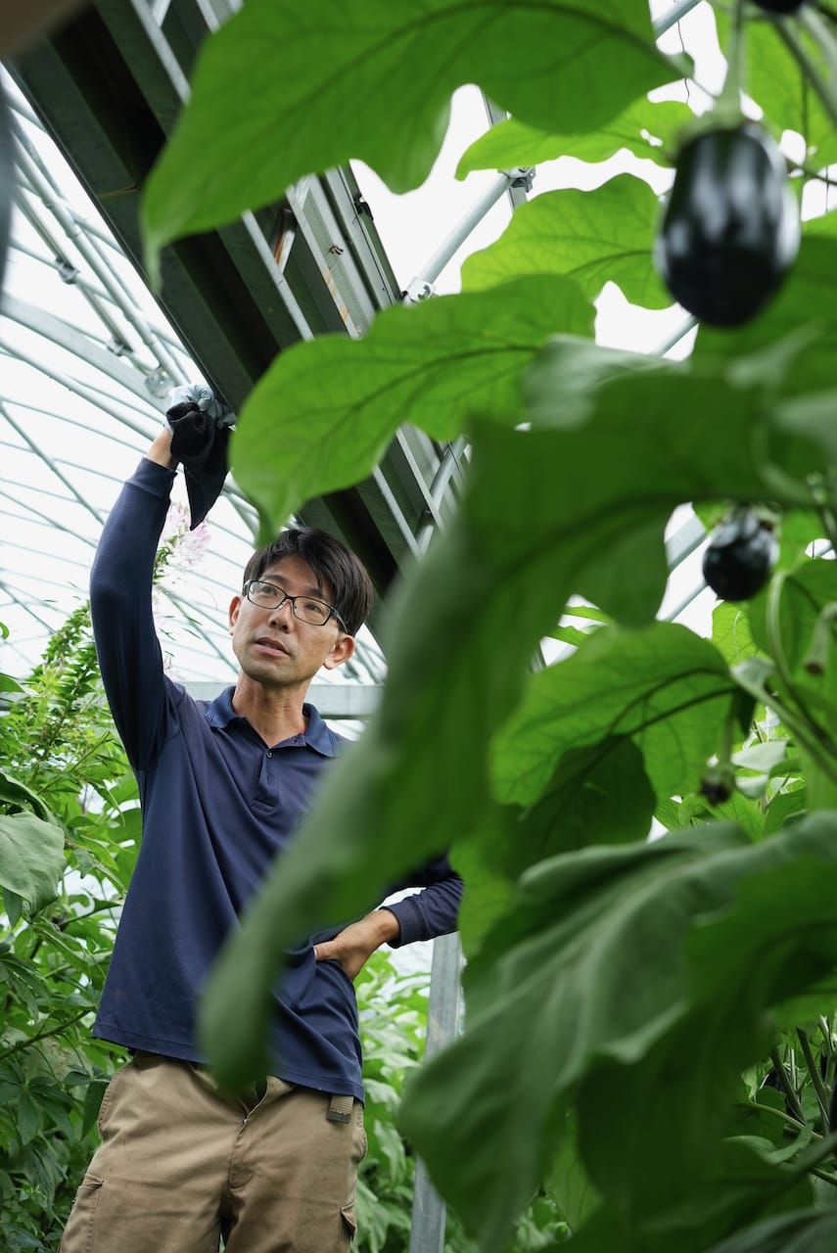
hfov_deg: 24.7
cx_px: 418
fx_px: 1915
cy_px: 626
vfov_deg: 36.2
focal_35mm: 55
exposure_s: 1/60
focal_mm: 55
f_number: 4.5
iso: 320
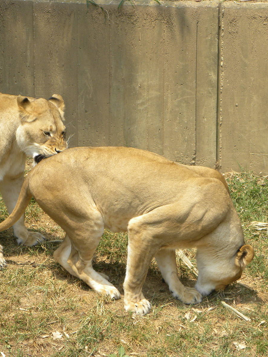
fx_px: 2239
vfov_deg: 9.1
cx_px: 112
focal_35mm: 217
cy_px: 178
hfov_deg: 6.8
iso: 64
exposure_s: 1/246
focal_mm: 28.8
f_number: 5
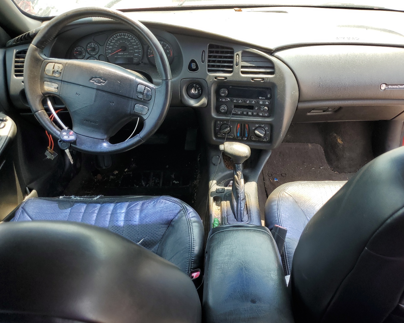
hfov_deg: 62.2
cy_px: 158
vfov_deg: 51.5
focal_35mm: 28
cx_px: 211
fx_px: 335
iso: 50
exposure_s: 1/270
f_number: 1.5
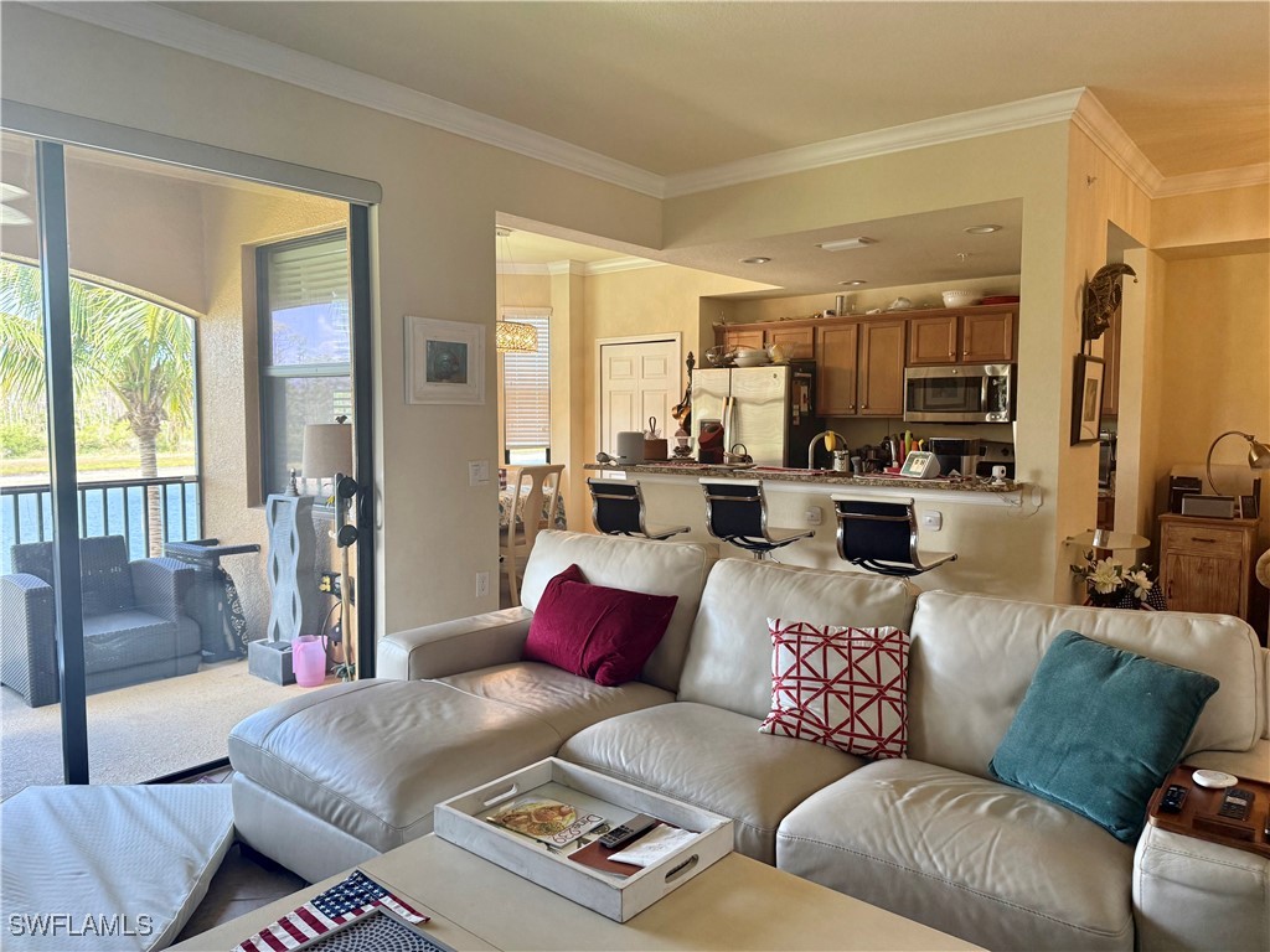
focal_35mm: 24
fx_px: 881
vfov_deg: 56.8
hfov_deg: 71.6
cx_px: 635
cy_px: 476
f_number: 1.78
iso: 200
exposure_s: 1/126
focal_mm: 6.76
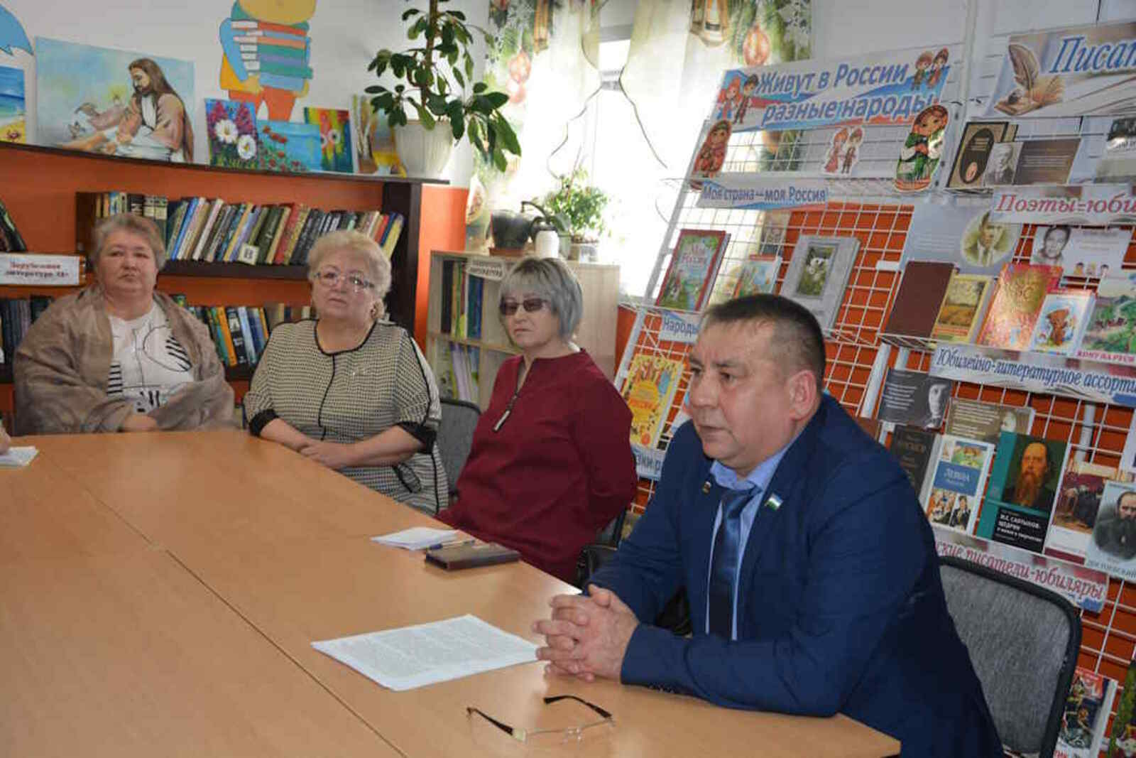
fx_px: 1325
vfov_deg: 31.9
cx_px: 568
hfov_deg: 46.4
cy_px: 379
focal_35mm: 42
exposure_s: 1/80
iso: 400
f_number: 4
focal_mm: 28
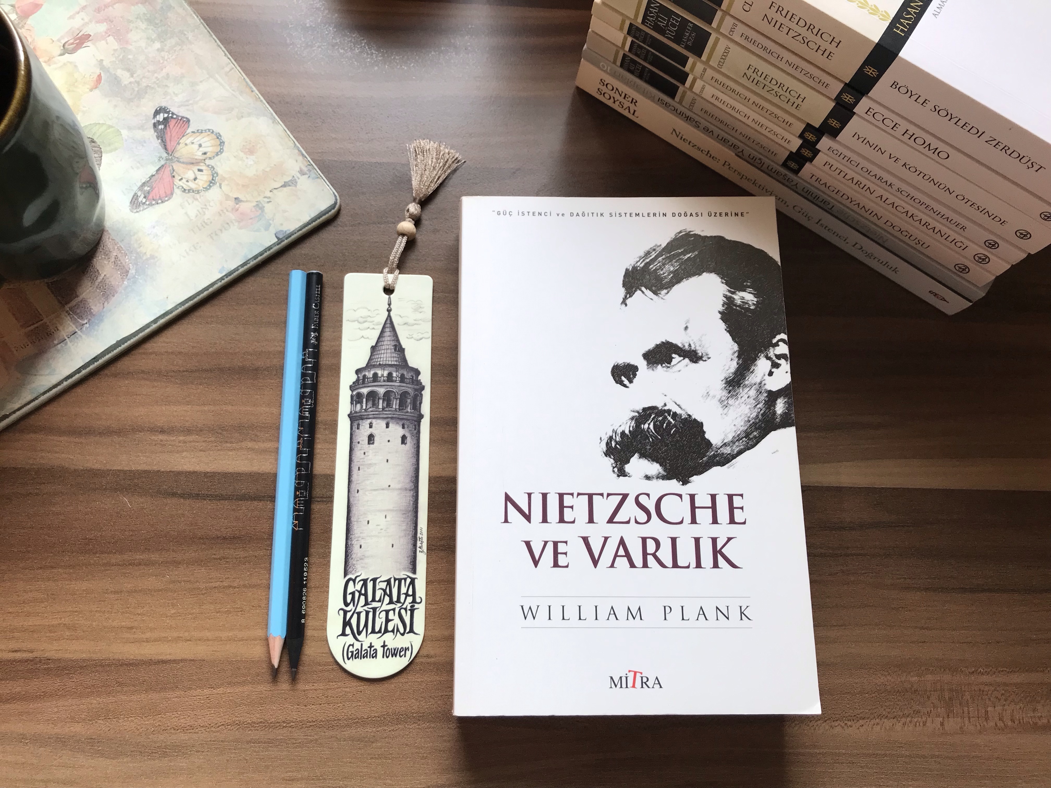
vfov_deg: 49.7
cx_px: 526
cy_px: 394
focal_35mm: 28
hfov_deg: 63.4
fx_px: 850
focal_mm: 3.99
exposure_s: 1/100
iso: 25
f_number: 1.8
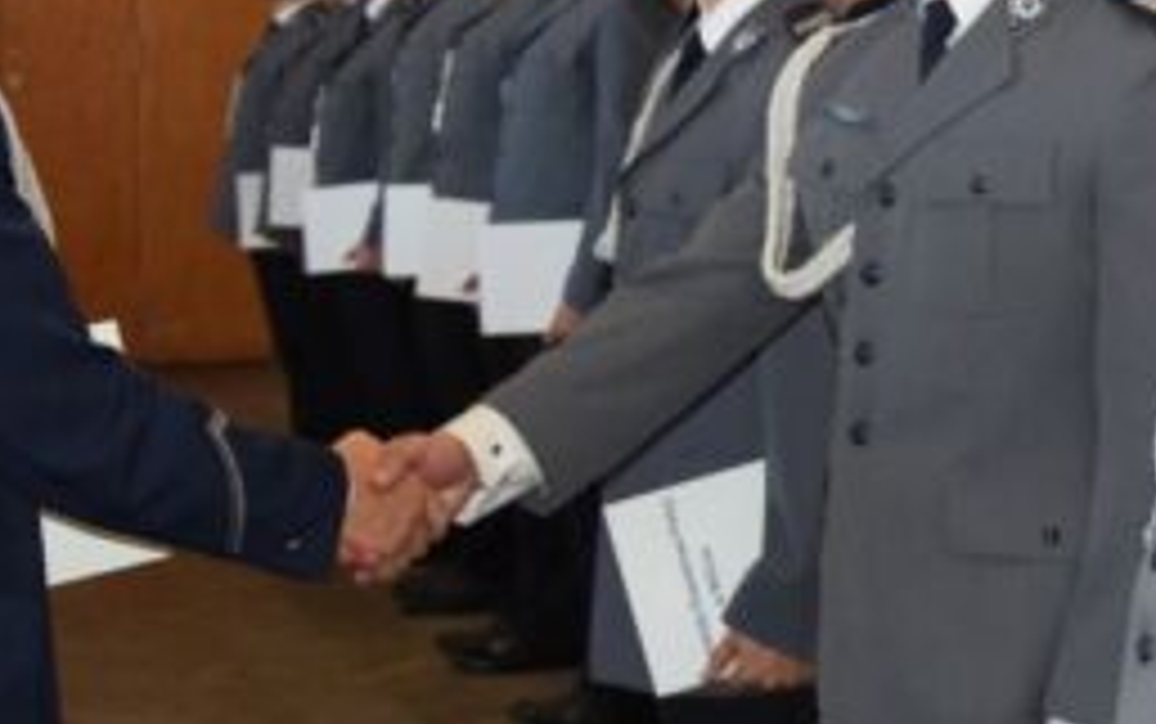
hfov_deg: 18.0
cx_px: 1021
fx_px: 3594
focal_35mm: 114
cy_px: 265
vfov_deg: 11.5
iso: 1250
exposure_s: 1/60
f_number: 4.2
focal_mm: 32
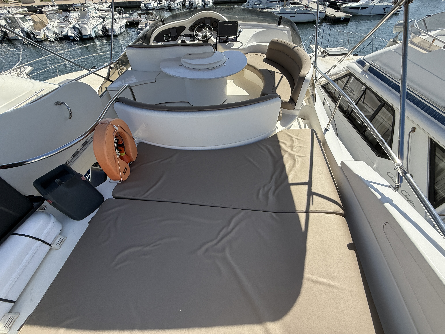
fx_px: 180
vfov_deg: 85.7
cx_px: 222
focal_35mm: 14
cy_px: 167
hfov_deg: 102.1
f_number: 2.2
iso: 80
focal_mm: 2.22
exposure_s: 1/1795
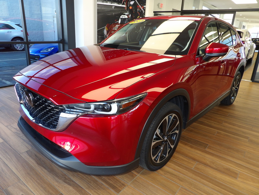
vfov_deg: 56.8
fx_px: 180
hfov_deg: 71.6
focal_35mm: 24
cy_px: 98
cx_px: 130
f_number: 3.2
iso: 110
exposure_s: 1/33
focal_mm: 4.3
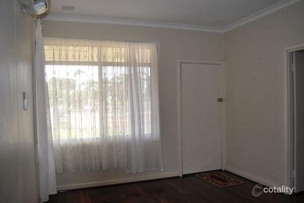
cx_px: 152
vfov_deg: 43.6
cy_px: 102
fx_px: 253
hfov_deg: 61.9
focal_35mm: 30
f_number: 3.8
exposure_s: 1/200
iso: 400
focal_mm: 20
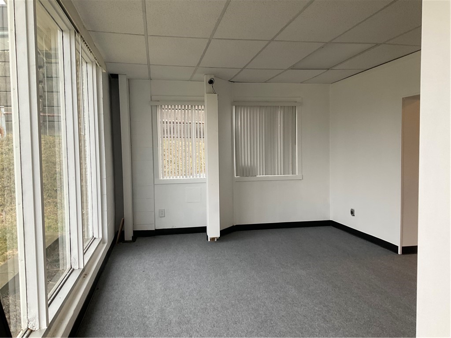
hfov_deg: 61.7
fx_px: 378
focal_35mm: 29
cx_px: 226
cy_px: 169
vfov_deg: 48.2
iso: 50
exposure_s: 1/60
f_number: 1.8
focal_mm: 3
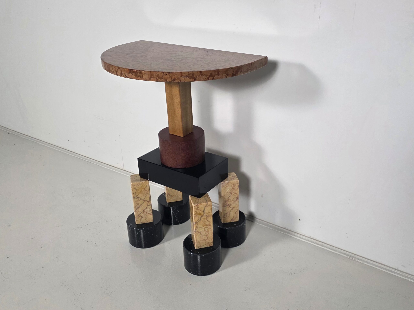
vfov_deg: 58.9
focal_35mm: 23
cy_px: 155
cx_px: 207
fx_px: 275
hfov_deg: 73.9
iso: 200
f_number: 1.7
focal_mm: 6.3
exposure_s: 1/101
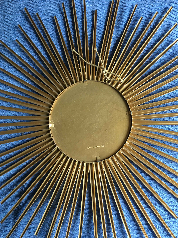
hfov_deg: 46.8
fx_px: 206
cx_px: 87
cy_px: 119
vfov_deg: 60.0
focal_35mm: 30
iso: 80
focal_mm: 4.15
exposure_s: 1/33
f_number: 2.2
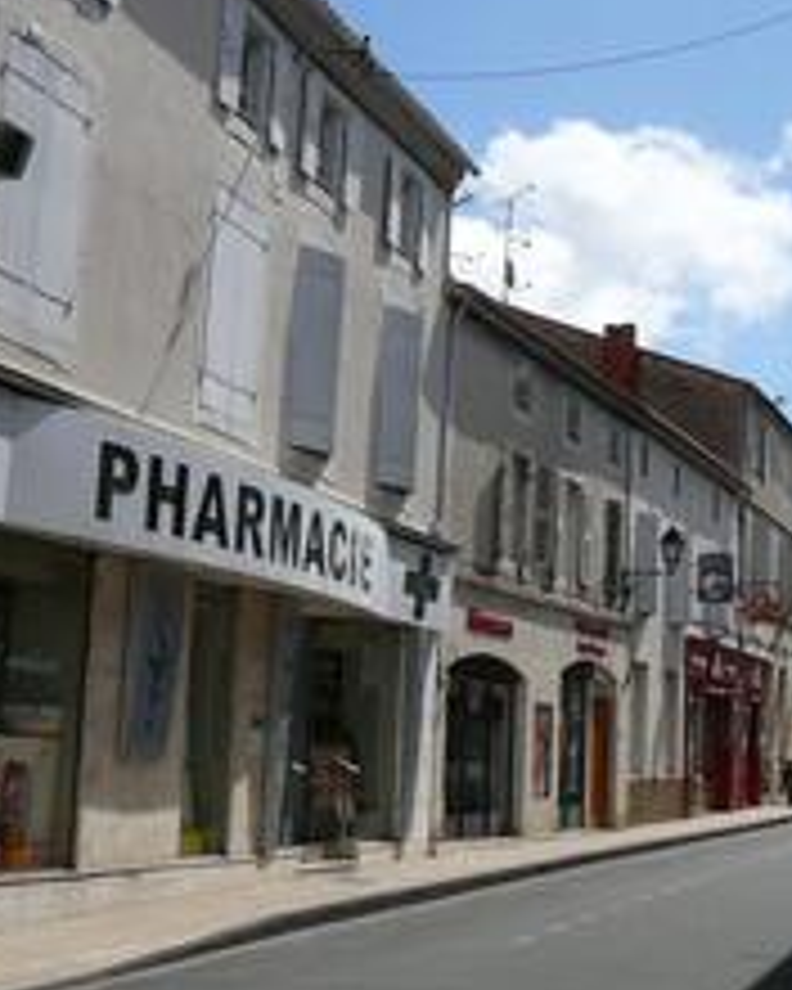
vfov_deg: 30.5
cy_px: 459
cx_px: 796
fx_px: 1817
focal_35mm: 62
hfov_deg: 23.5
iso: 80
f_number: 5
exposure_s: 1/640
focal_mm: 5.2
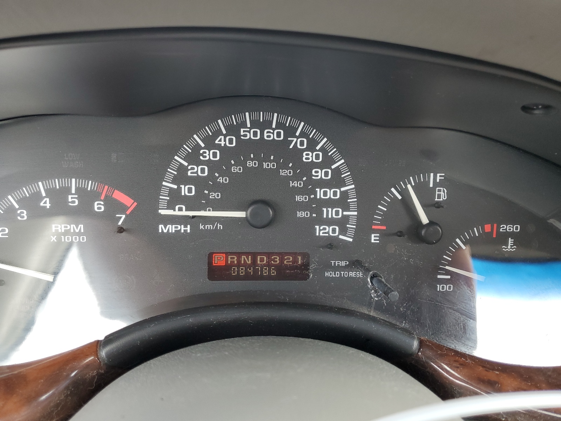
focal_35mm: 26
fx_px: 421
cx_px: 280
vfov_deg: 53.1
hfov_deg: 67.3
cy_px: 210
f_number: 1.5
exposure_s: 1/120
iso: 59
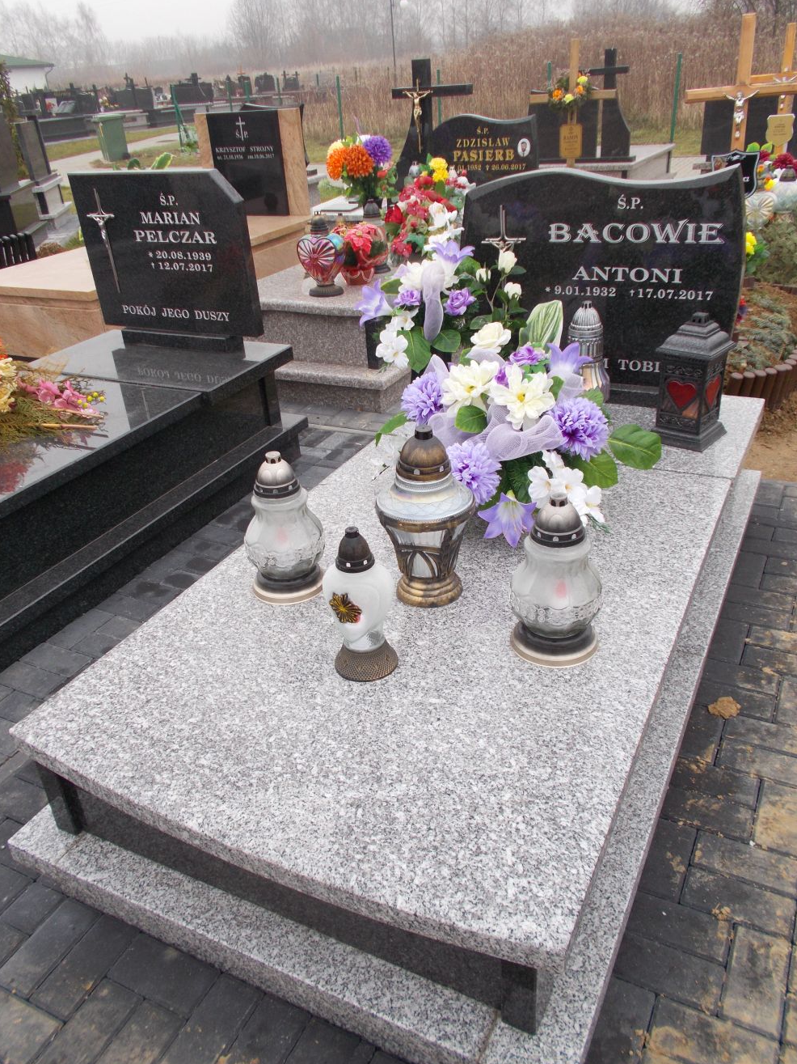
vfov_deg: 65.3
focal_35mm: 27
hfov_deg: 51.3
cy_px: 549
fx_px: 829
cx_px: 385
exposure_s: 1/125
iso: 80
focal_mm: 4.6
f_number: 3.2
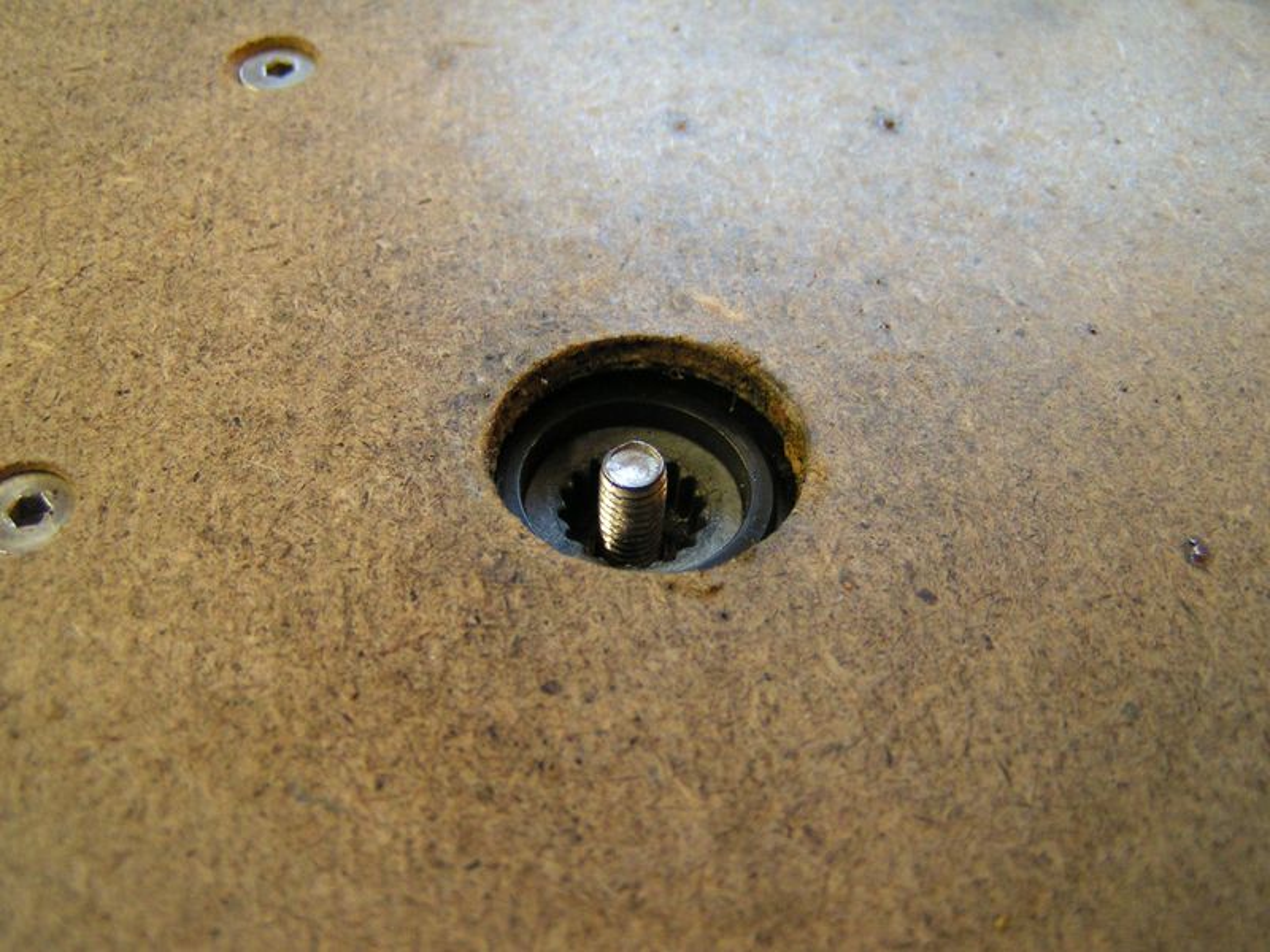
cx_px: 635
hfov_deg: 49.0
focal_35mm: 38
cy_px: 476
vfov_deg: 37.7
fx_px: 1394
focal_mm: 5.8
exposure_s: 1/13
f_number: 2.8
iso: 200
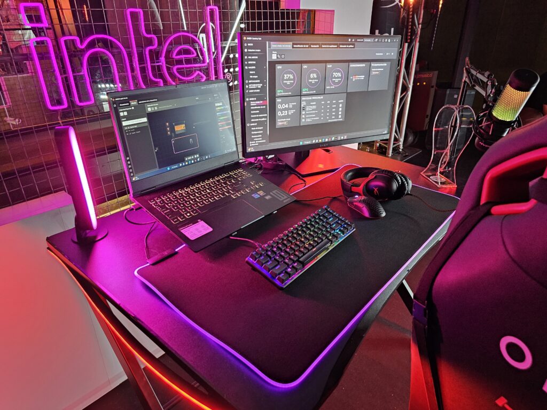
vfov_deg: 58.9
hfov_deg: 73.9
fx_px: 363
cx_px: 274
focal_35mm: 23
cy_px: 205
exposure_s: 1/47
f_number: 1.7
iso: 800
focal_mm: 6.3
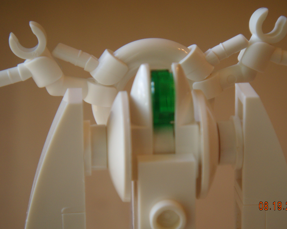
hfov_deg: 19.0
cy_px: 110
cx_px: 158
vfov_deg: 15.2
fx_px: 858
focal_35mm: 101
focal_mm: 15.4
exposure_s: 1/48.3
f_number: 4.2
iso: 100
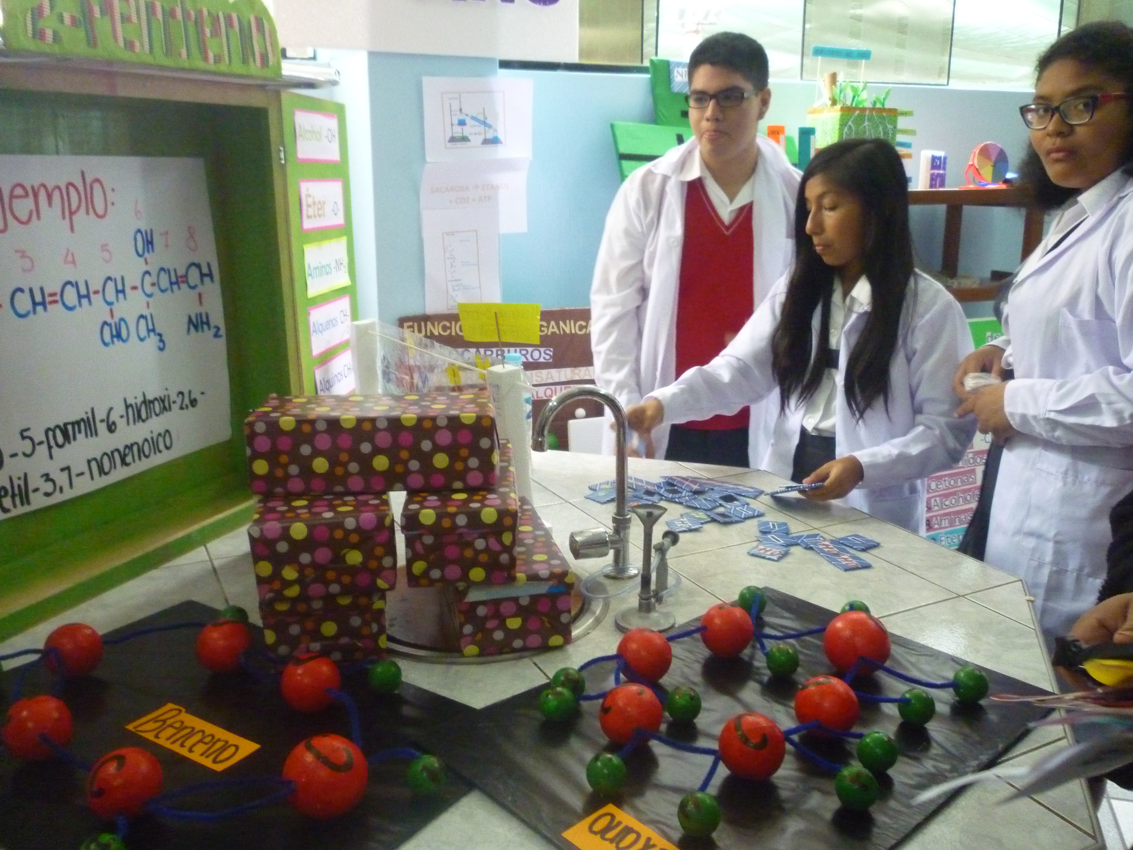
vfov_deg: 48.2
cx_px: 566
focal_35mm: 29
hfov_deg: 61.7
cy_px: 425
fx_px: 949
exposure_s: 1/50
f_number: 3.3
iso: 800
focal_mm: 5.2
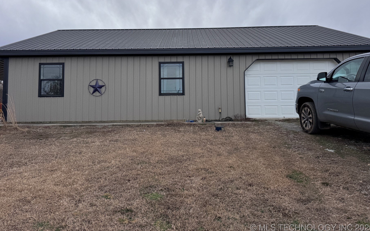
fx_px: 272
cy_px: 89
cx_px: 180
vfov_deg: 45.7
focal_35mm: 27
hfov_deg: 68.4
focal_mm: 6.76
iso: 80
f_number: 1.78
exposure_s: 1/7092
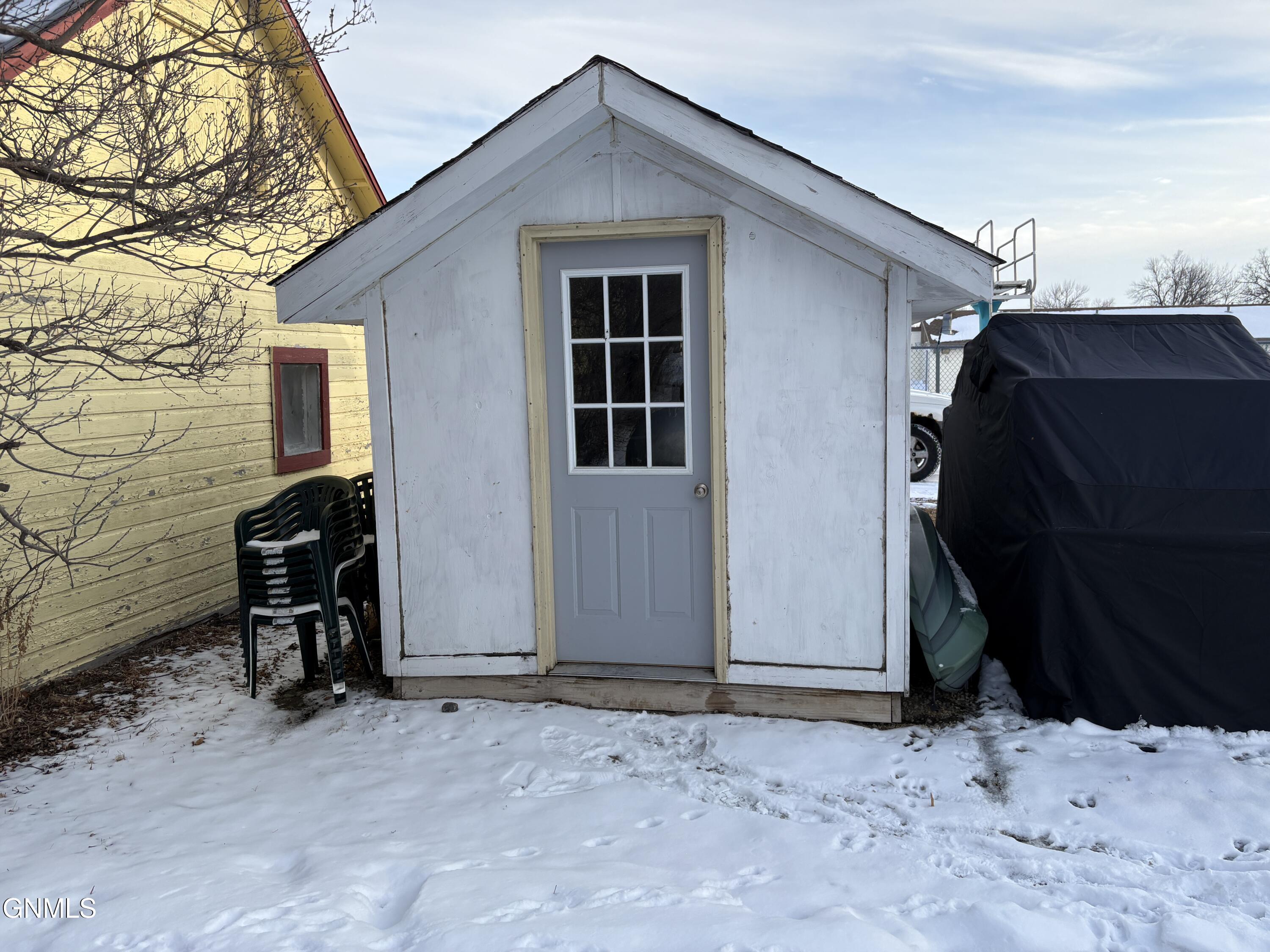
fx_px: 954
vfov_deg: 53.1
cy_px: 476
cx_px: 635
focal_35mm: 26
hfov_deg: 67.3
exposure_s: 1/1016
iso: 50
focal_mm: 5.96
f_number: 1.6
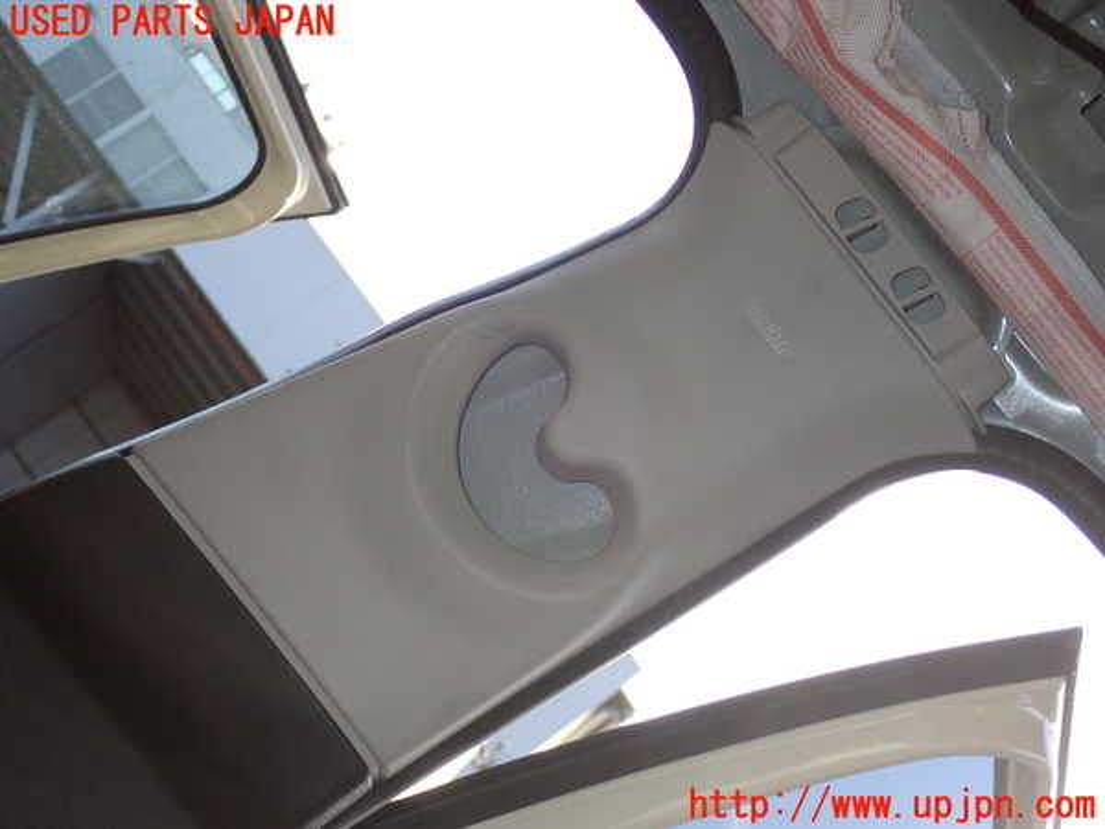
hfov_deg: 27.4
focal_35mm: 71
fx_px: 2266
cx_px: 552
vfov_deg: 20.7
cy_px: 414
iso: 100
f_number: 3.9
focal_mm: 12.73
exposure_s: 1/160
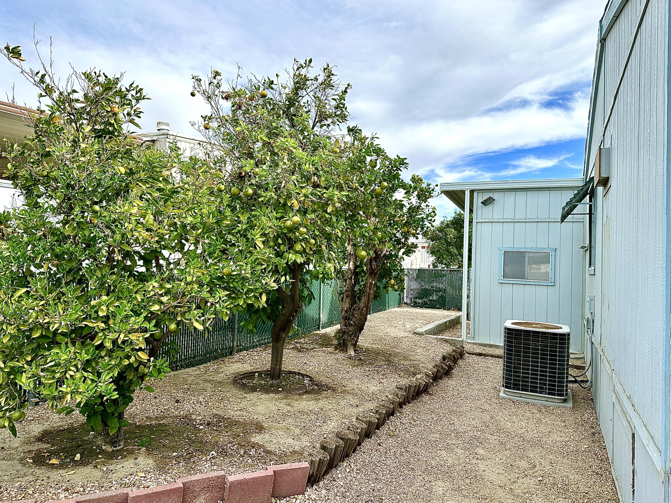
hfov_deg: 71.6
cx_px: 336
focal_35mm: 24
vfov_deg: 56.8
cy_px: 252
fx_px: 465
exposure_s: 1/3155
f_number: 1.78
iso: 80
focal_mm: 6.86
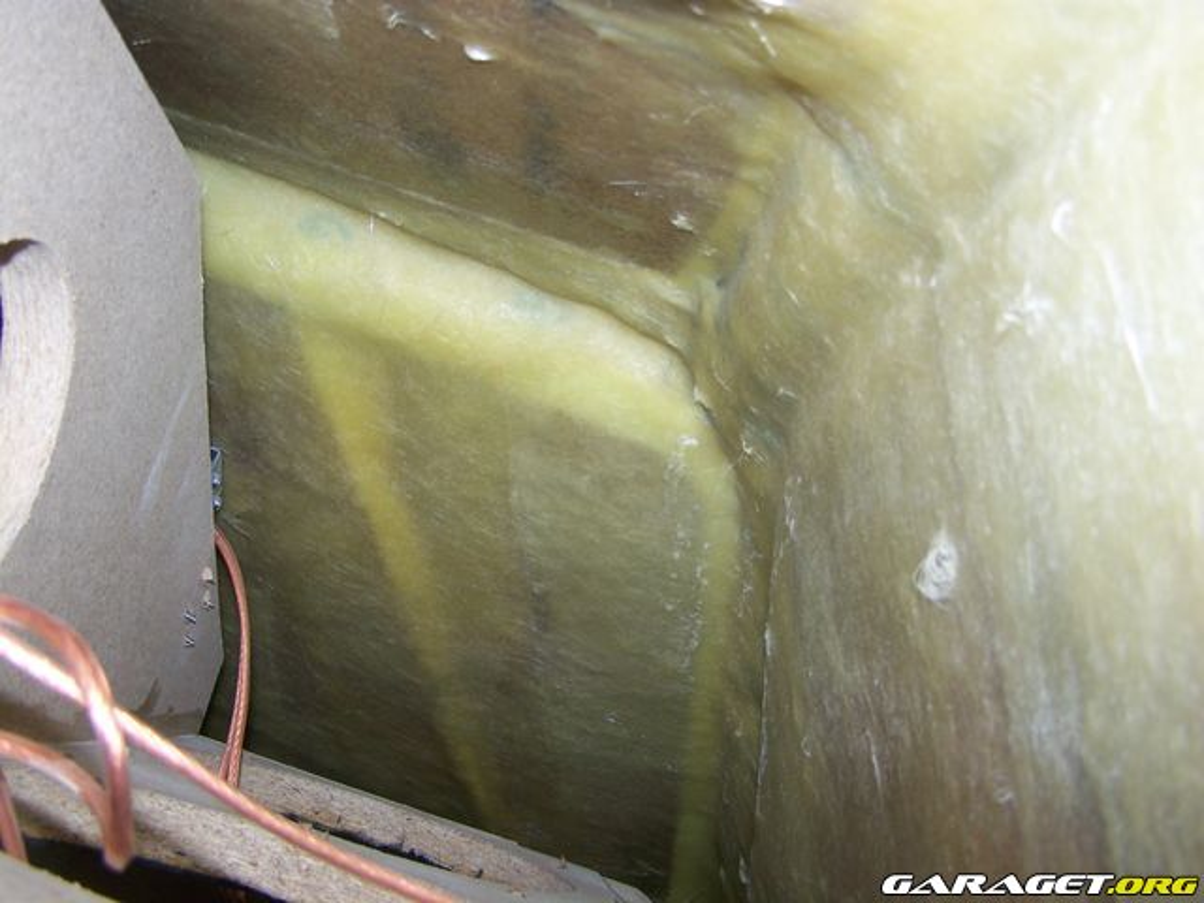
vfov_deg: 37.7
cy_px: 452
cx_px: 602
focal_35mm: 38
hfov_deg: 49.0
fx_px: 1322
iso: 80
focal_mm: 6.3
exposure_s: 1/60
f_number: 2.8
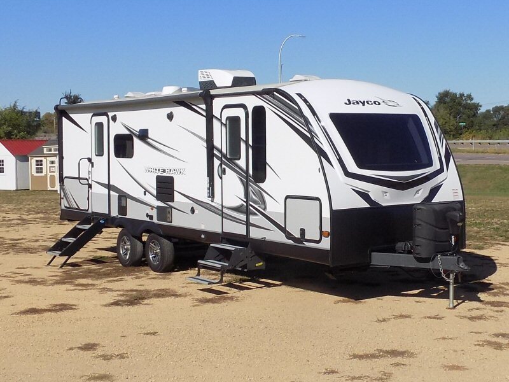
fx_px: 338
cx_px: 254
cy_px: 191
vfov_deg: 58.9
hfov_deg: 73.9
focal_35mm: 23
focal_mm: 4
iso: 80
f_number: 9.9
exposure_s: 1/200
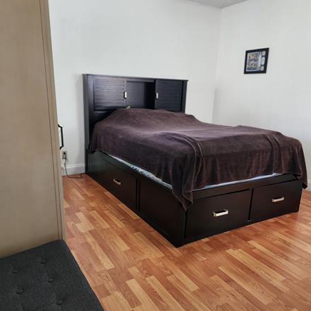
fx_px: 285
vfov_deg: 57.3
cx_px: 153
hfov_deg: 57.3
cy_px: 163
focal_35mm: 28
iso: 320
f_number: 1.8
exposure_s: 1/30
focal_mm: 6.4
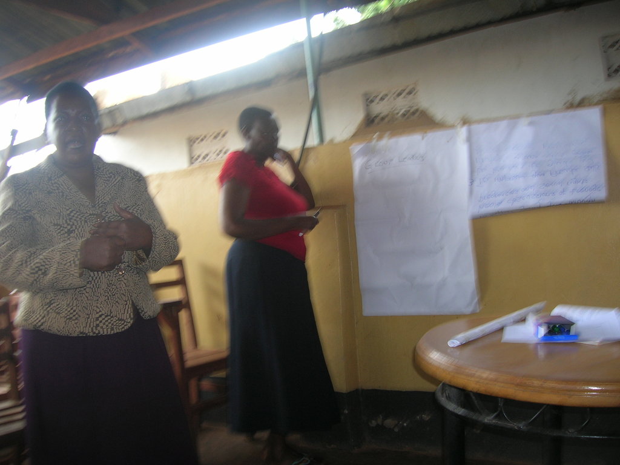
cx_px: 310
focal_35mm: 34
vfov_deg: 41.8
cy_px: 232
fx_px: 609
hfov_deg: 54.0
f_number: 2.9
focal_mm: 5.7
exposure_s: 1/30
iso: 50
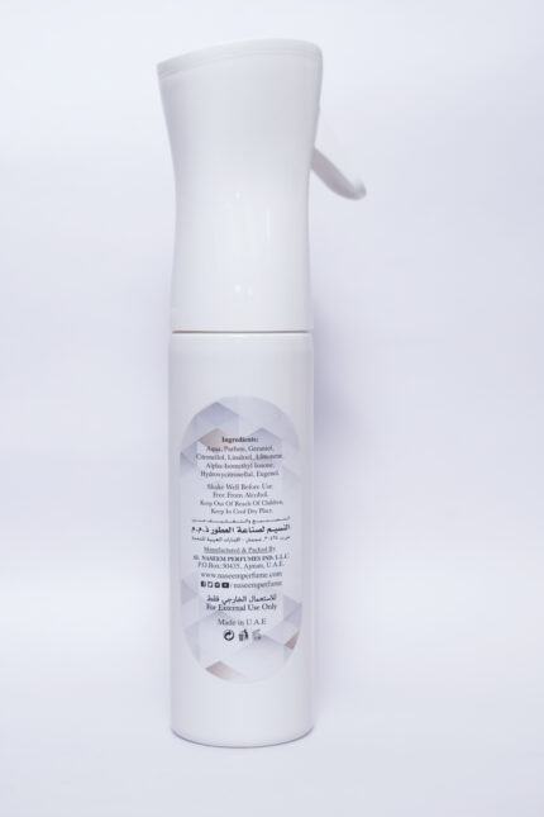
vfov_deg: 32.4
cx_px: 246
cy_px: 374
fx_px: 1405
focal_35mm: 62
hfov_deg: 21.9
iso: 800
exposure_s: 1/200
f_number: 2.8
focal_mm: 50
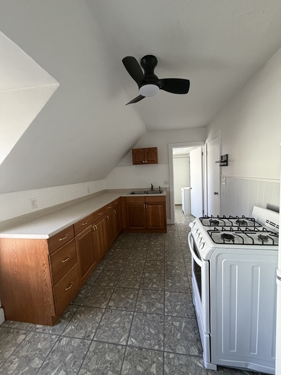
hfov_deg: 85.7
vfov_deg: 102.1
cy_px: 188
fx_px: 152
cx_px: 140
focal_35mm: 14
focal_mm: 2.22
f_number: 2.2
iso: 320
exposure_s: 1/121
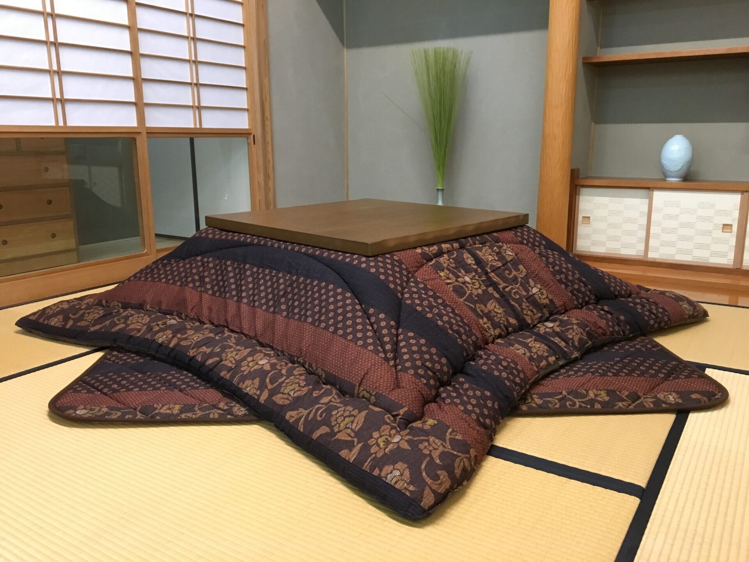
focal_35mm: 29
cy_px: 281
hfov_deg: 61.7
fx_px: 627
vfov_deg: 48.2
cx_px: 374
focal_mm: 4.15
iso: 200
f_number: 2.2
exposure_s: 1/30
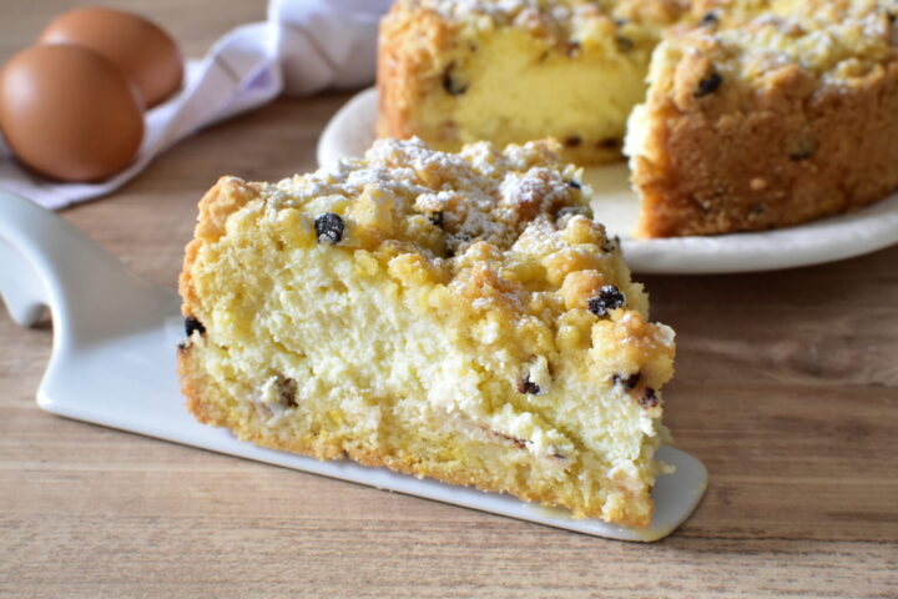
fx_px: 1309
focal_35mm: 52
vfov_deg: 25.8
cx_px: 449
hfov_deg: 37.9
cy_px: 300
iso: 1250
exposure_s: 1/20
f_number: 8
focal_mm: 35
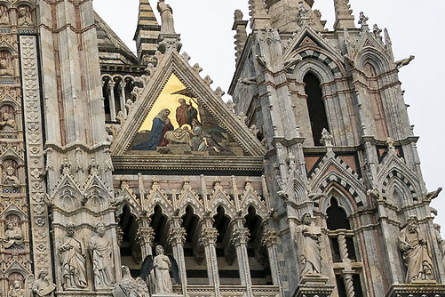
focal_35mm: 115
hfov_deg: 16.8
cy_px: 372
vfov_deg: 11.6
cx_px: -132
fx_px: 1421
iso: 500
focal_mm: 24
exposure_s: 1/1000
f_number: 7.1
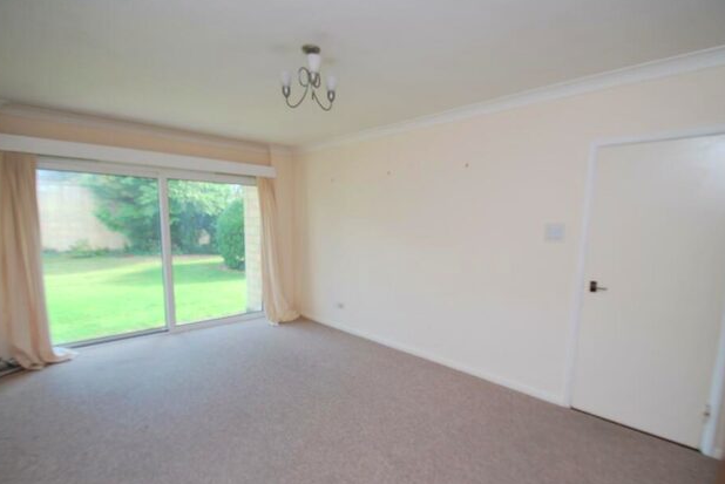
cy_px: 266
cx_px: 357
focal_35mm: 17
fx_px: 343
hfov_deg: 93.2
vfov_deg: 70.4
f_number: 4
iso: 200
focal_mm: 10
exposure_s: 1/60
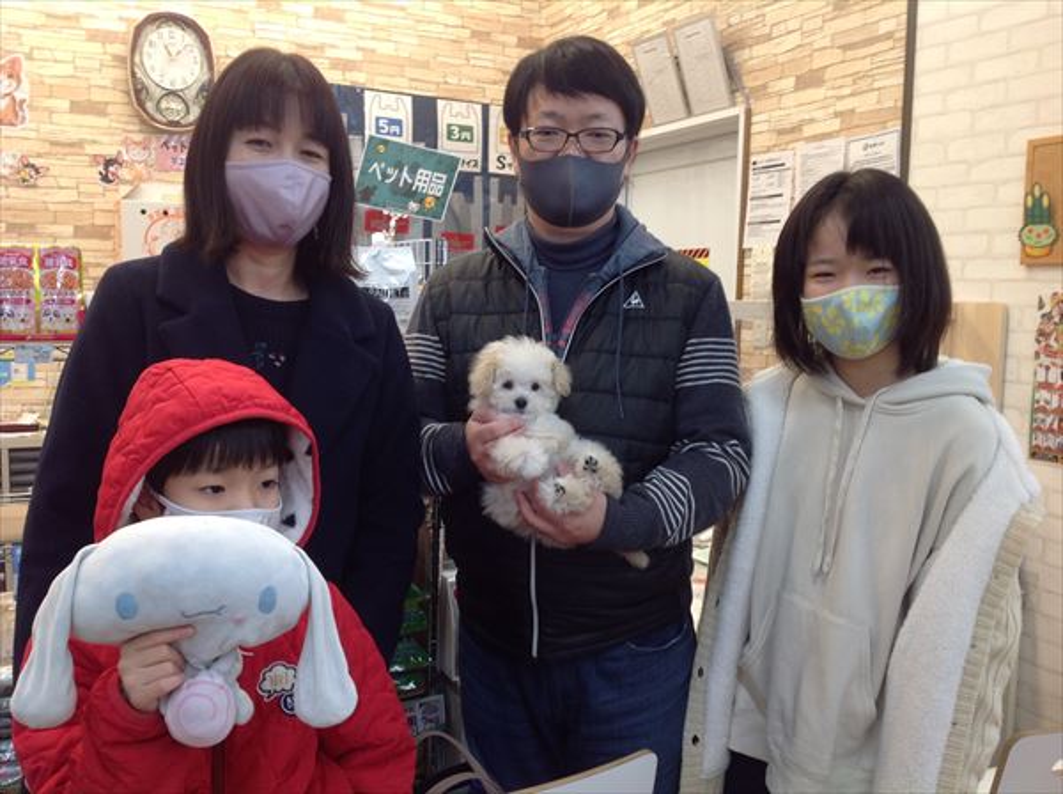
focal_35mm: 35
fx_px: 1073
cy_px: 397
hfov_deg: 52.7
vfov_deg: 40.6
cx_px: 532
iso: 50
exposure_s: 1/30
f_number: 2.4
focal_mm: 4.28
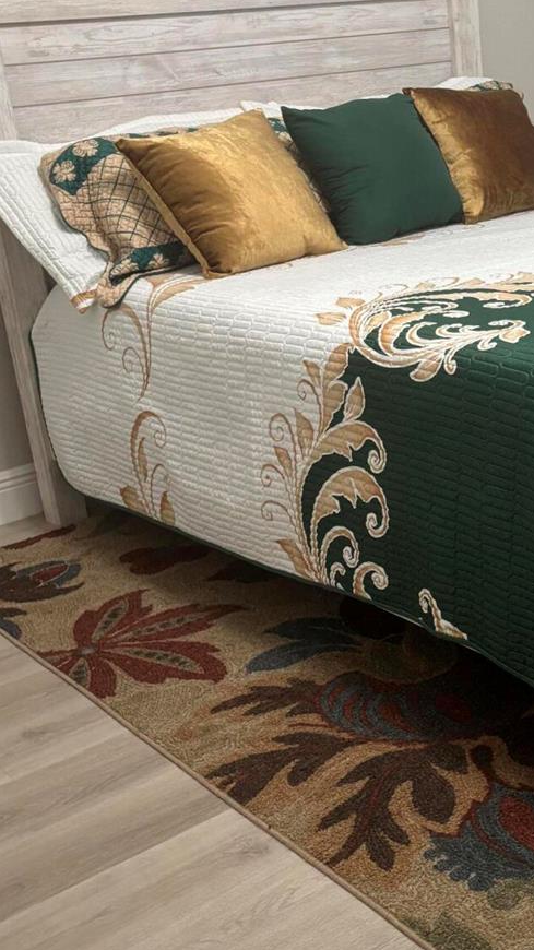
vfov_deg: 41.3
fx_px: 1259
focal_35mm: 50
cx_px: 471
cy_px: 500
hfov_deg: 23.4
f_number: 1.6
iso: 250
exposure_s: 1/60
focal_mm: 5.96
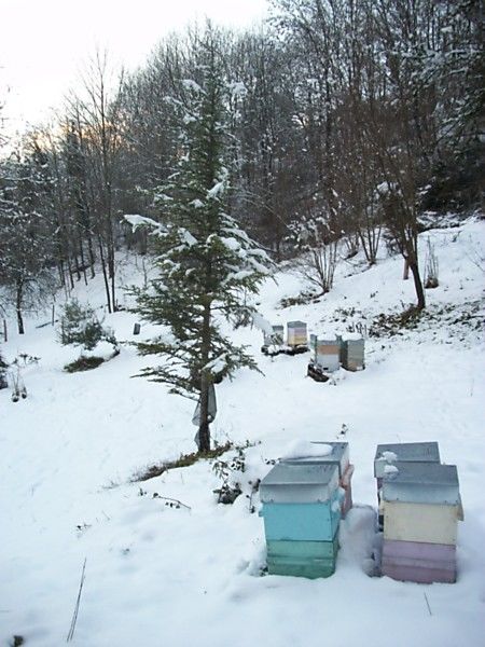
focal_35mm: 32
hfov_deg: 44.2
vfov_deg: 56.8
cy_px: 324
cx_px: 242
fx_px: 598
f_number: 2.9
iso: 80
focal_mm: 5.7
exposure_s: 1/125
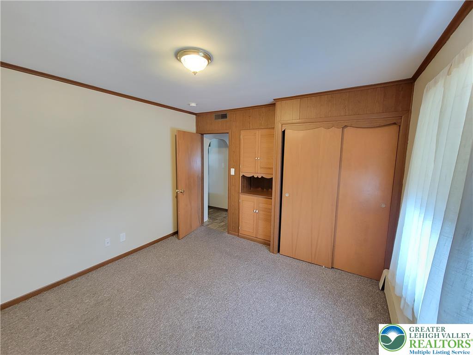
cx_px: 236
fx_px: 178
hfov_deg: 106.2
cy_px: 178
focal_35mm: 13
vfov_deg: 89.9
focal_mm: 2.2
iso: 400
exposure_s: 1/30
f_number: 2.2
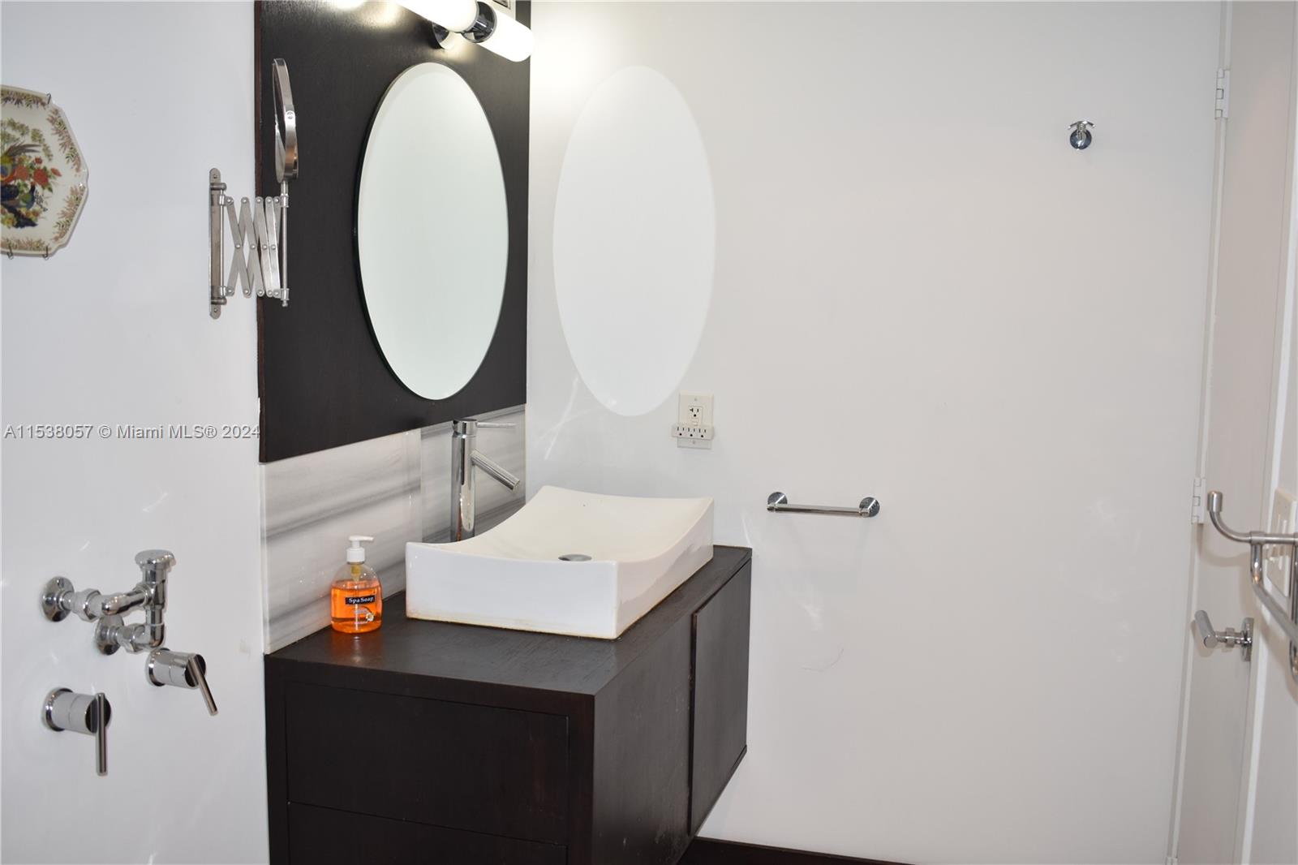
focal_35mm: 34
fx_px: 1244
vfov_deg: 38.3
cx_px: 649
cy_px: 432
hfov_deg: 55.1
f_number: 3.8
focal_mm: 23
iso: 320
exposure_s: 1/60
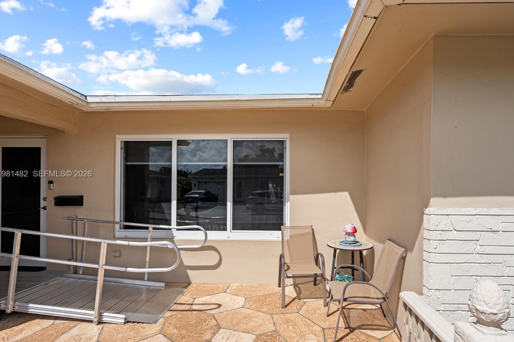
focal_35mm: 17
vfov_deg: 70.4
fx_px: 243
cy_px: 174
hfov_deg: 93.3
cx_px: 259
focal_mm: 16
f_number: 8
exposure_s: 1/1000
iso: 160
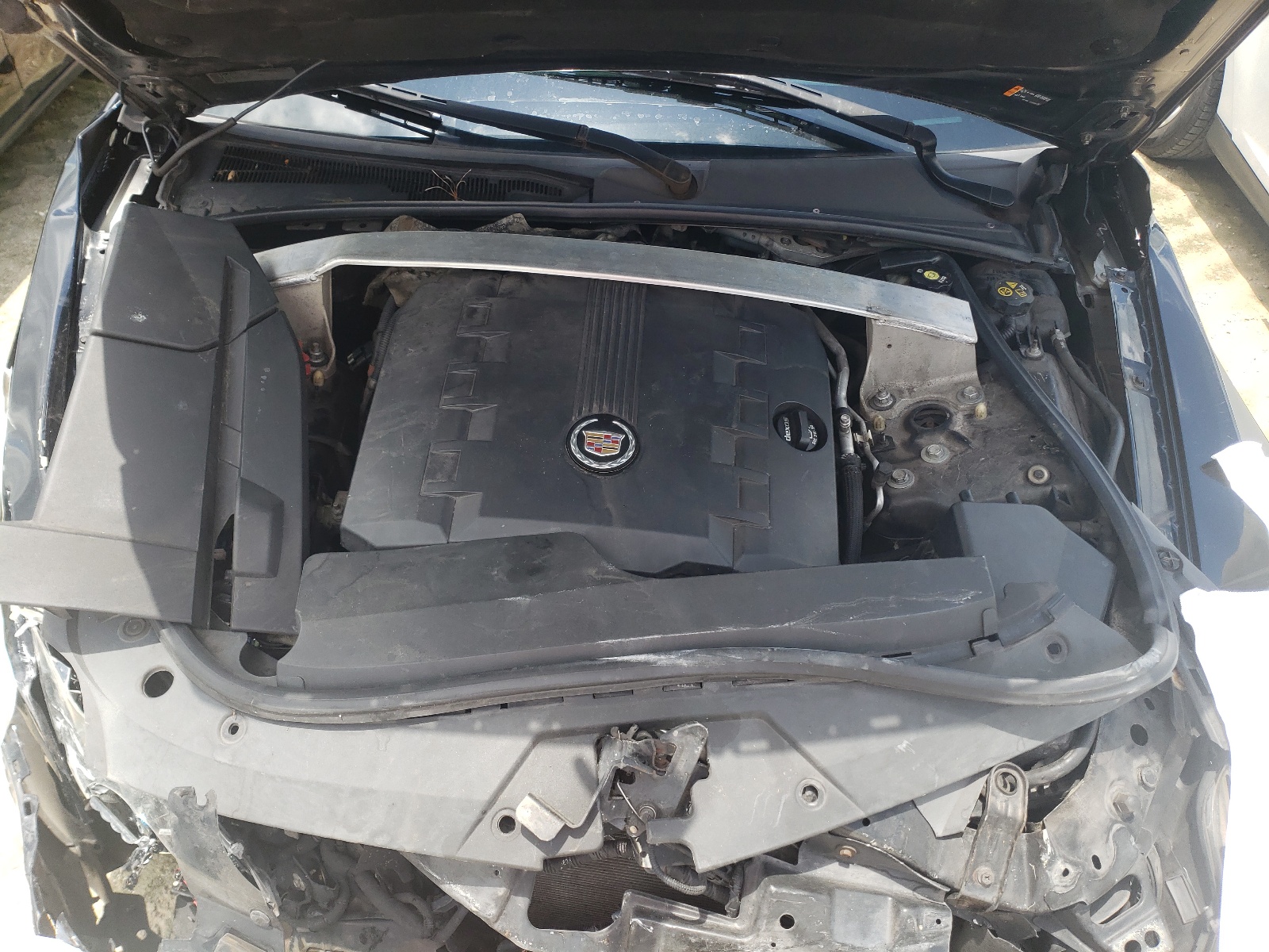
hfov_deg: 67.3
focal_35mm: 26
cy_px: 476
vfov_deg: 53.1
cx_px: 634
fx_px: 953
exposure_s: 1/769
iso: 50
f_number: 1.5
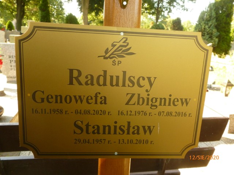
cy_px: 88
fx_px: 189
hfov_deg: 63.4
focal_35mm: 28
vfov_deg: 49.7
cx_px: 117
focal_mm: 5
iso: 200
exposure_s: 1/100
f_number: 3.3
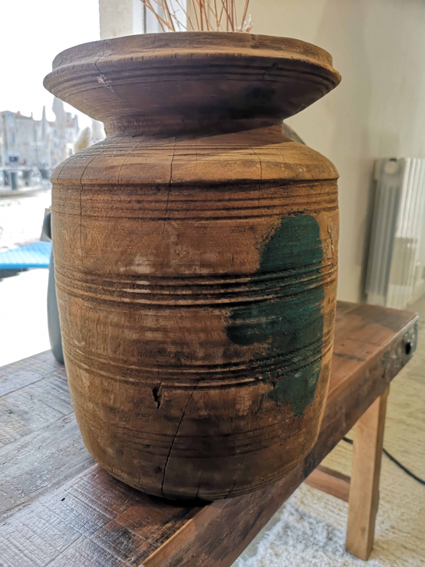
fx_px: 442
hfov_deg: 51.4
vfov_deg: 65.3
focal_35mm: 27
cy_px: 284
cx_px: 212
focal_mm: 5.58
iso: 50
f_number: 1.8
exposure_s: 1/131
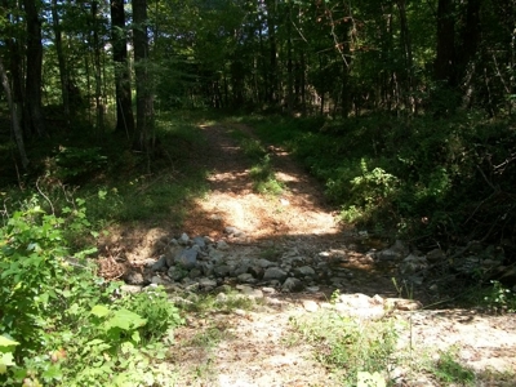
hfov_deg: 56.8
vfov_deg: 44.2
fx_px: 477
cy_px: 194
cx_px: 258
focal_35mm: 32
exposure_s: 1/250
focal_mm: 5.7
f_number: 2.9
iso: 80
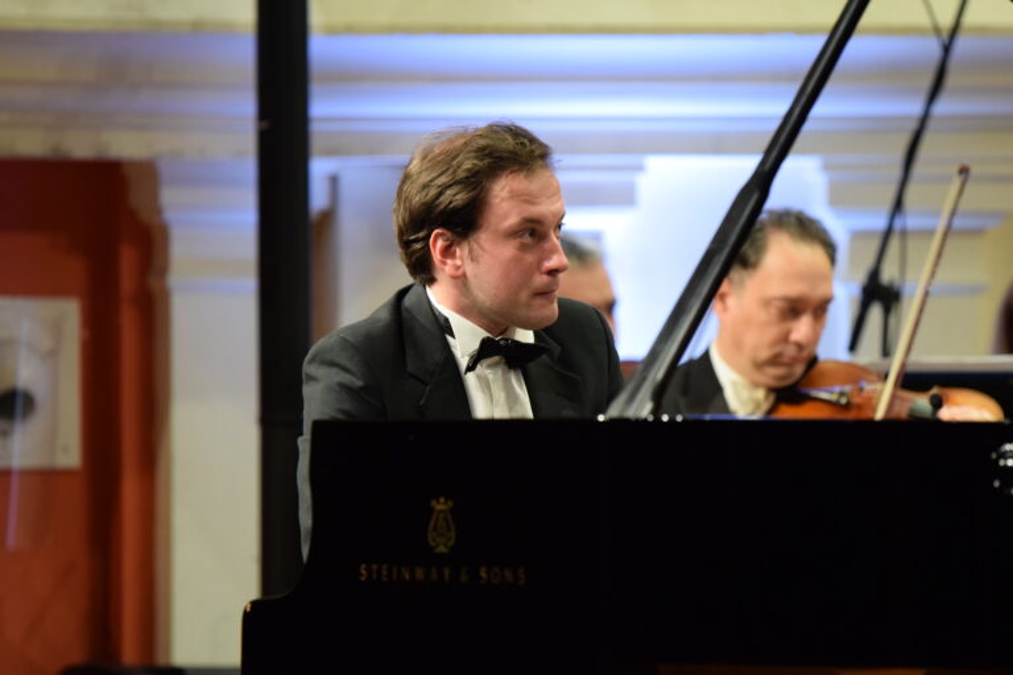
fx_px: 8441
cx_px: 506
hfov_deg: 6.9
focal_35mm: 300
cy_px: 338
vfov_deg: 4.6
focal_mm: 200
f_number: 2.8
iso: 2000
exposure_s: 1/320
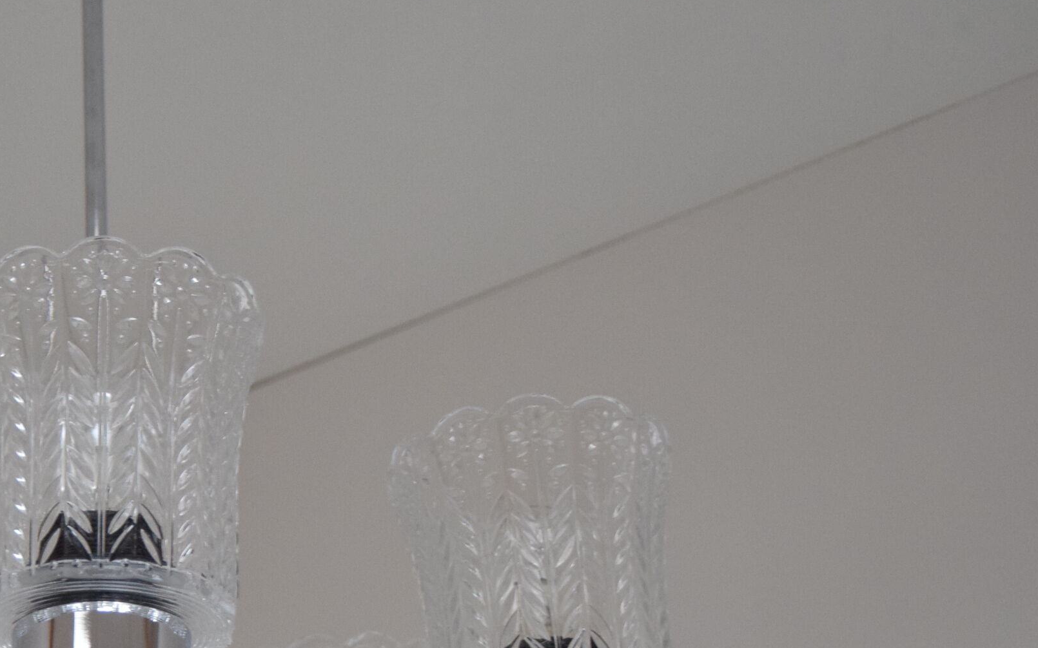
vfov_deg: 14.2
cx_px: 117
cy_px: 604
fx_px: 2574
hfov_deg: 22.3
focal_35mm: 91
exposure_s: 1/80
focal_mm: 32
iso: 1600
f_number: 4.5
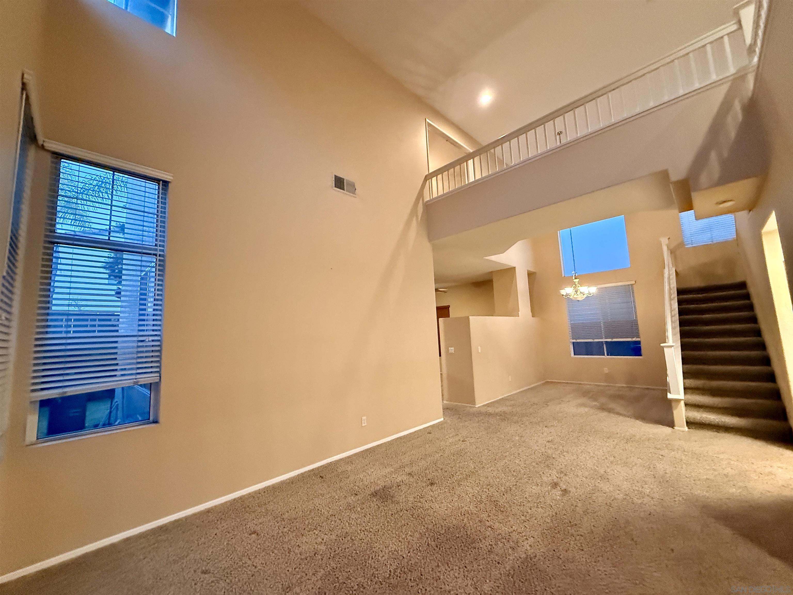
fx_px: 321
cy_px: 298
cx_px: 396
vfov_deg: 85.7
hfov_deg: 102.1
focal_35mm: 14
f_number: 2.2
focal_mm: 2.22
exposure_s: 1/60
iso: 800
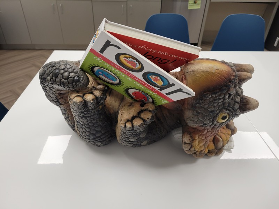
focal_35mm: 26
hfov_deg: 67.3
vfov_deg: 53.1
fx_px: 210
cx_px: 140
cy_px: 104
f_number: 1.8
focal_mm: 5.4
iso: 160
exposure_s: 1/119
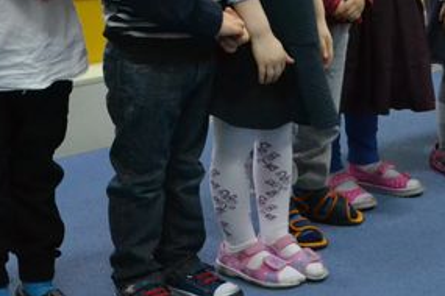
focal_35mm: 100
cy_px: -58
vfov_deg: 13.4
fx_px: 1231
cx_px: 114
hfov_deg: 20.3
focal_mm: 21
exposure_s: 1/160
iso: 3200
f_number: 3.8
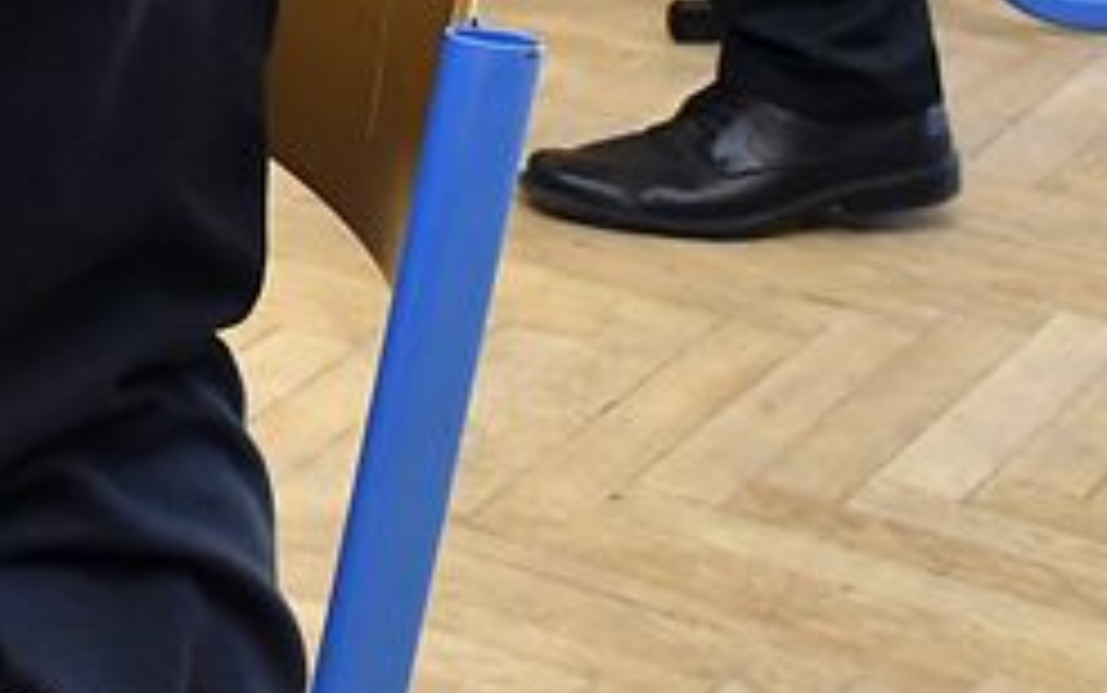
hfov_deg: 11.1
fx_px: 4950
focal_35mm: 164
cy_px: -724
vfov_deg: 7.7
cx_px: -1377
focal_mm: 22
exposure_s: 1/100
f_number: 6.3
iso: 2000
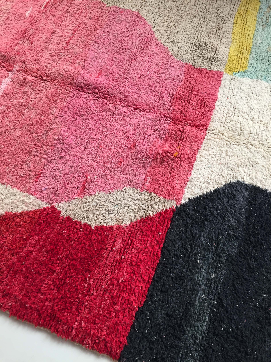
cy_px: 181
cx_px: 136
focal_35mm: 29
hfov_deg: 48.2
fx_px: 303
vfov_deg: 61.7
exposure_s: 1/33
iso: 32
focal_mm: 4.15
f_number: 2.2
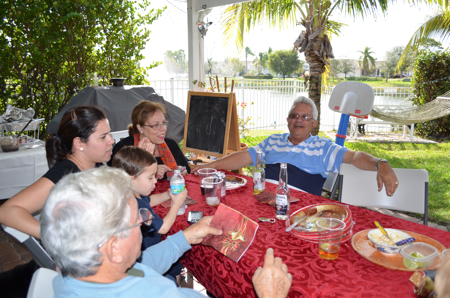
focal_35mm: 30
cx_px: 225
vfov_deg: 43.4
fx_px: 374
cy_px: 149
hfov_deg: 62.0
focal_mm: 20
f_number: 4
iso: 100
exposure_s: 1/200
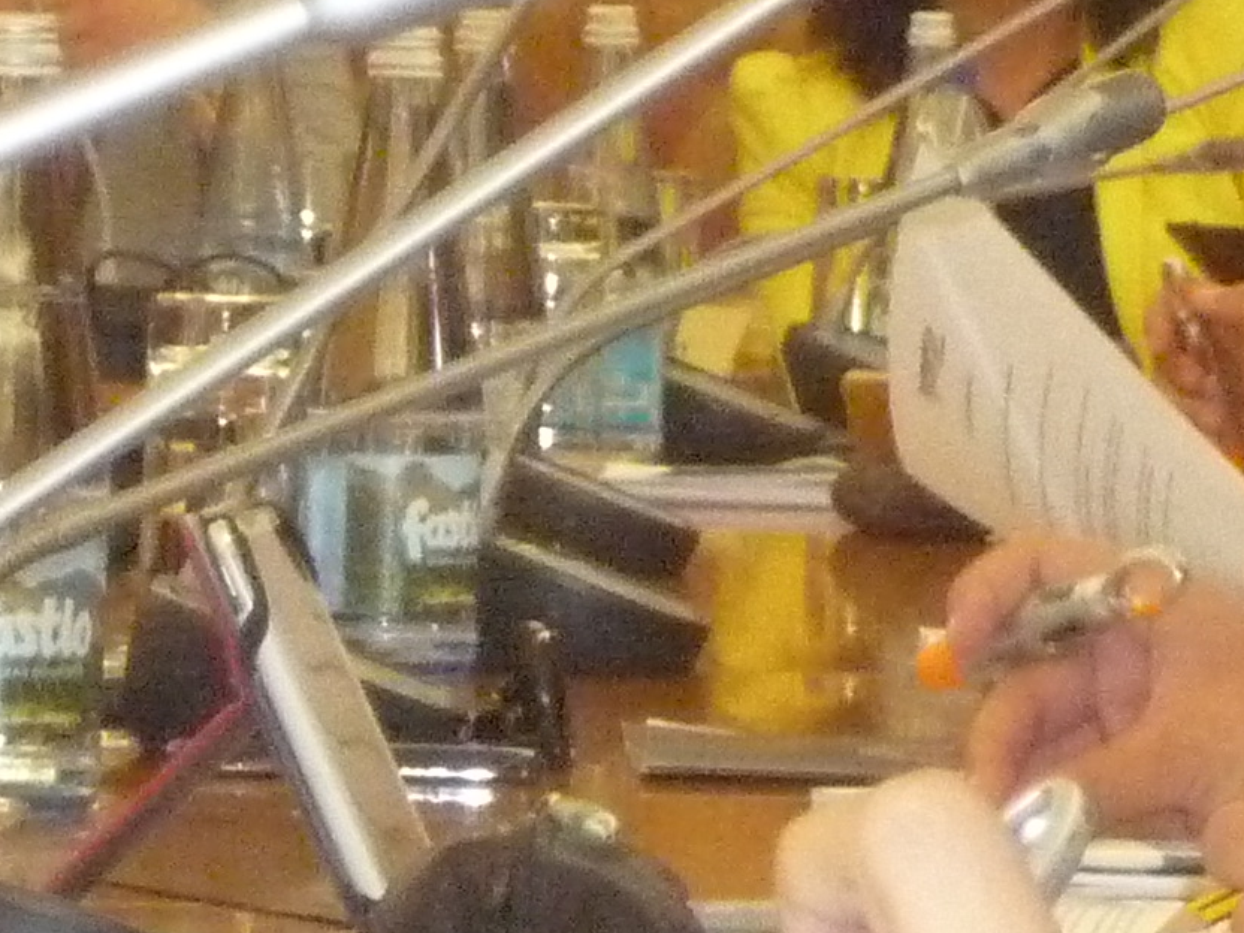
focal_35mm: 443
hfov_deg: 4.5
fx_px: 15920
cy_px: 422
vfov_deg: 3.4
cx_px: 1761
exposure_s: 1/60
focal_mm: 17.6
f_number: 5.6
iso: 1000
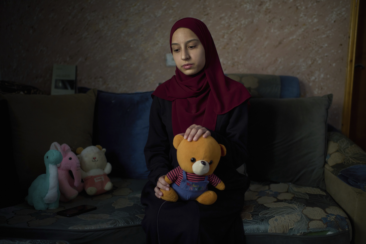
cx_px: 183
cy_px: 122
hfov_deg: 54.4
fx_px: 356
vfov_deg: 37.9
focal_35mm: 35
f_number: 1.4
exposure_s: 1/250
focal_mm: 35
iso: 1600
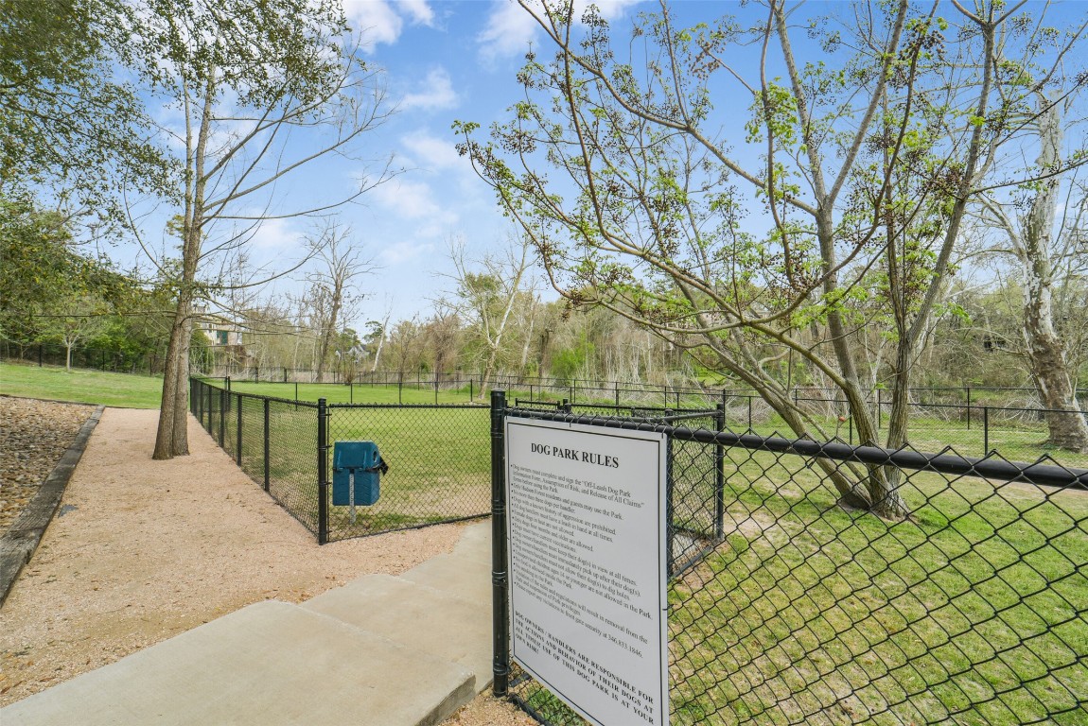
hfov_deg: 104.2
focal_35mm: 14
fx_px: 423
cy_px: 363
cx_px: 544
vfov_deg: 81.3
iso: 500
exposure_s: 1/500
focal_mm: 14
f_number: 11
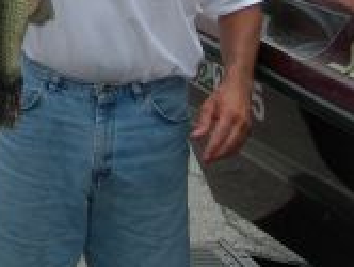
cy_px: -137
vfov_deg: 10.5
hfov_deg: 14.2
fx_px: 1403
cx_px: 6
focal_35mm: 137
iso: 50
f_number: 4.8
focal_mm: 7.8
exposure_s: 1/658
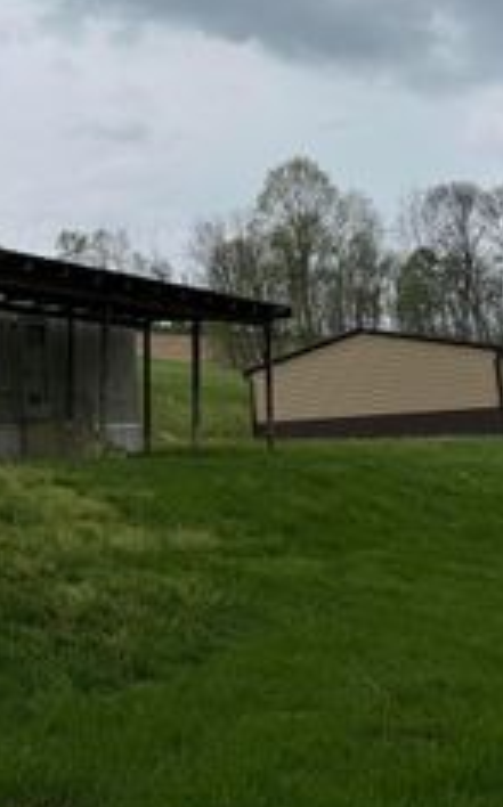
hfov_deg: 23.3
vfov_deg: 36.9
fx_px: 1187
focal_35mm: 54
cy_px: 234
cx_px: 51
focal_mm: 6.76
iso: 80
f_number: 1.78
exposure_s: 1/2833
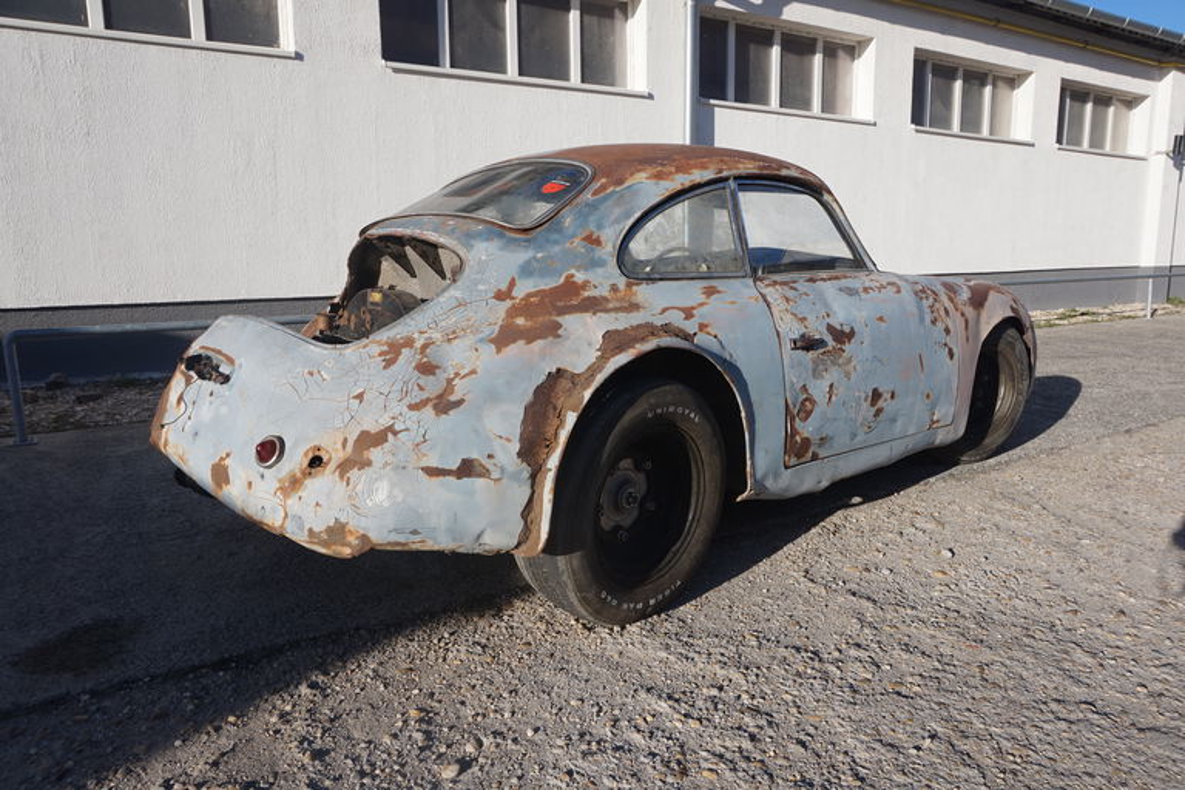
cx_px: 592
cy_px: 395
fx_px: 790
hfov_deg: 73.7
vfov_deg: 53.1
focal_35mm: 24
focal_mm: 16
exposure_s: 1/160
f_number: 11
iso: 100
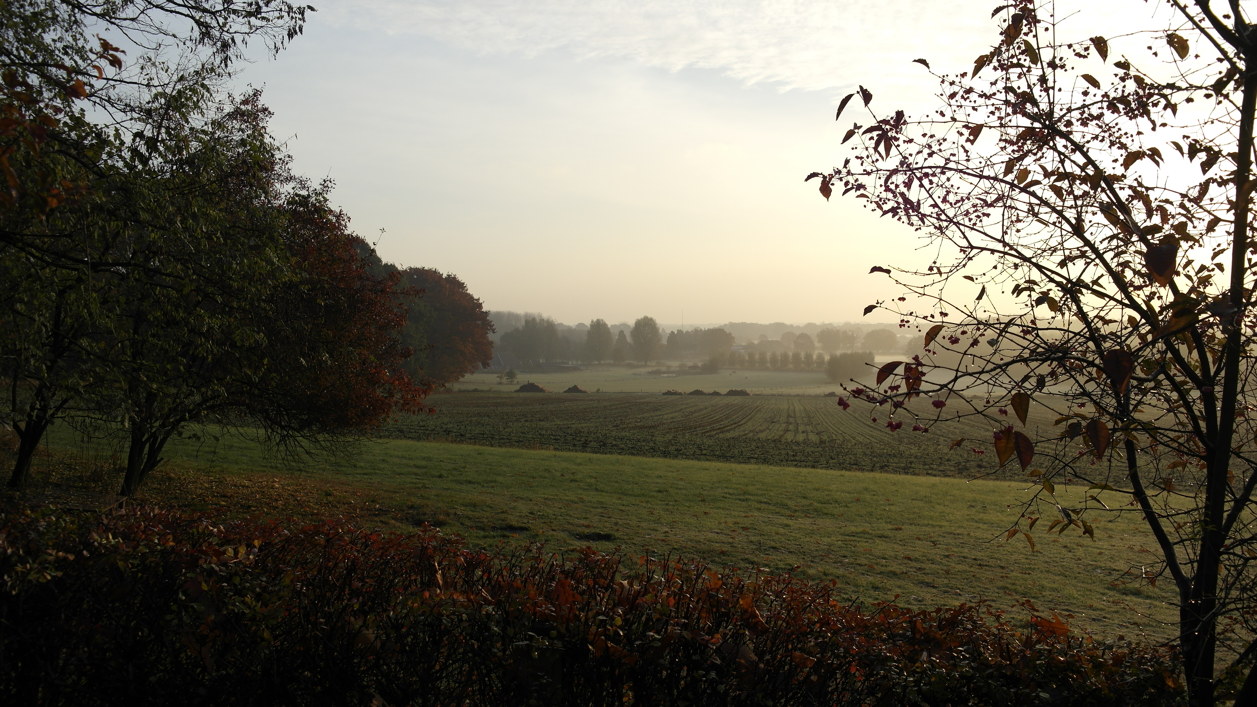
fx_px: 1633
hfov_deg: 42.1
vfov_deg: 24.4
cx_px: 630
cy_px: 400
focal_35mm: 49
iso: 100
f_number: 6.3
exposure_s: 1/250
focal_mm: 30
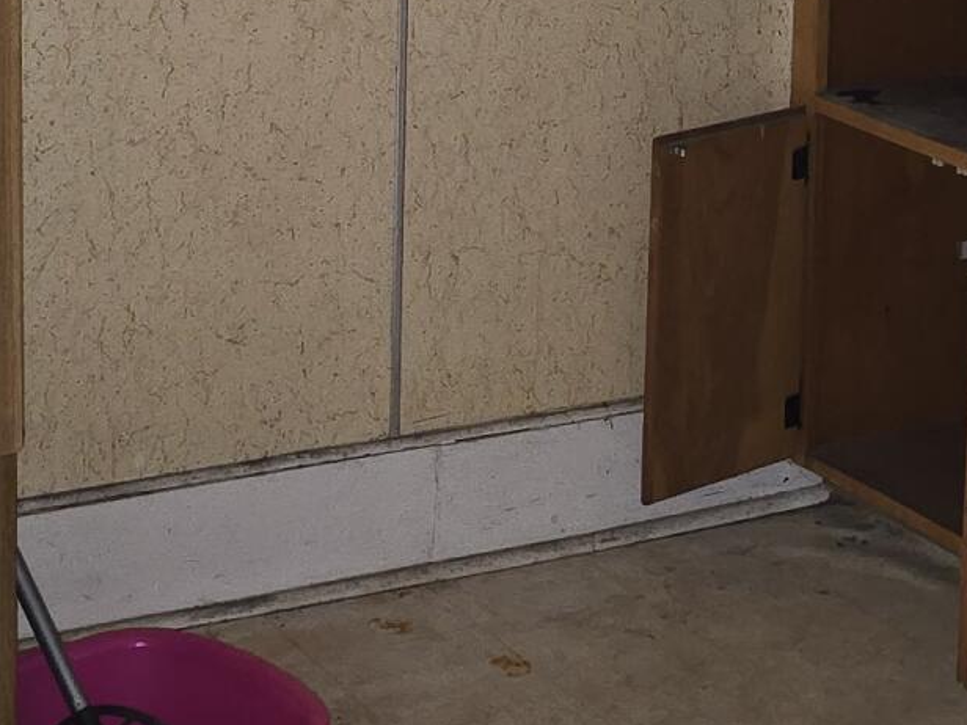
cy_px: -290
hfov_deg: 17.6
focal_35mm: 112
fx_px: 3129
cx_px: 545
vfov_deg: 12.7
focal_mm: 6.3
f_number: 1.7
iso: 200
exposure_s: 1/12
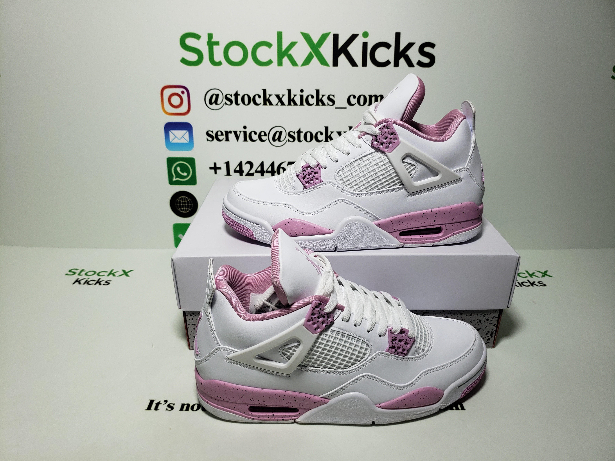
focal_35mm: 26
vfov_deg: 53.1
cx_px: 308
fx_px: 462
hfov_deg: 67.3
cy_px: 230
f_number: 1.5
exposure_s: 1/544
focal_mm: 4.3
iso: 50
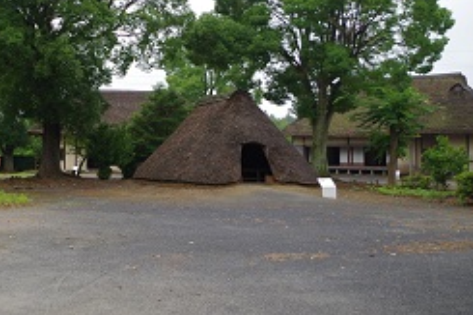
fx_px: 643
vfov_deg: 27.3
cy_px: 108
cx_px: 116
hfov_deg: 39.2
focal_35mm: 49
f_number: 4
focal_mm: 20
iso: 100
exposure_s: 1/50
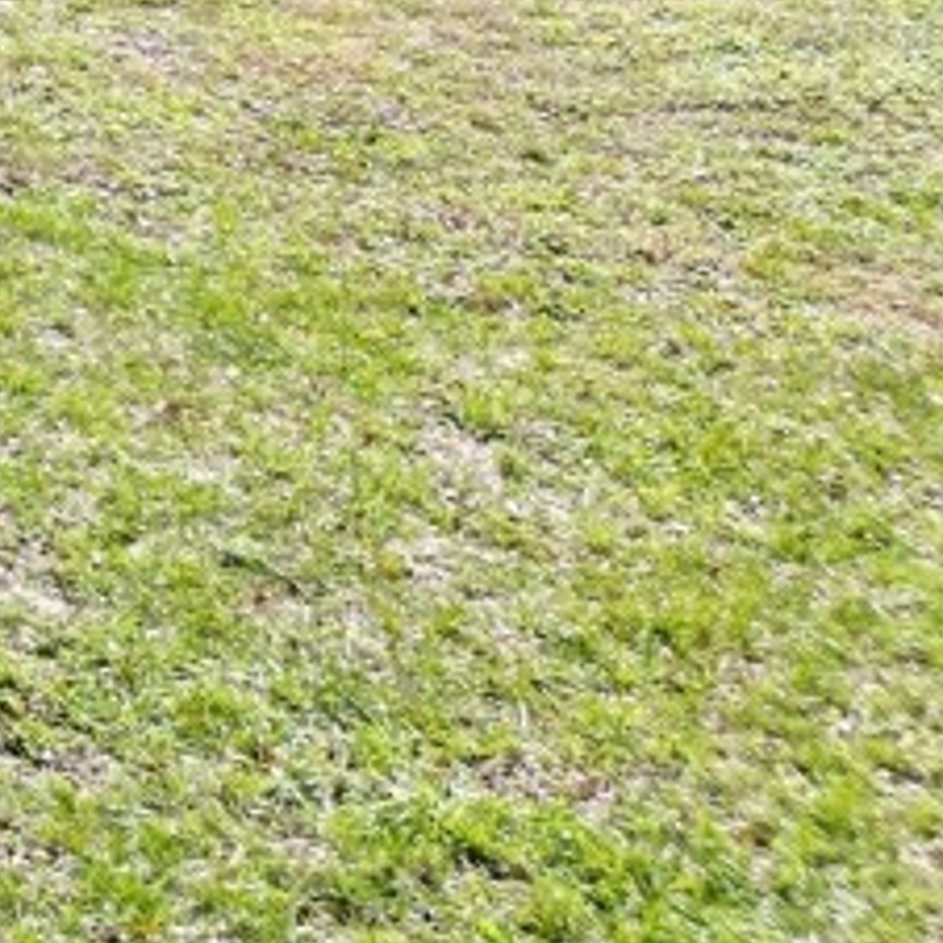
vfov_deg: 16.7
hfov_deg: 13.9
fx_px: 2959
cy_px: -421
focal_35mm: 96
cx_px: -1177
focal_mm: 6.72
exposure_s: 1/320
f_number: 1.7
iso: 100
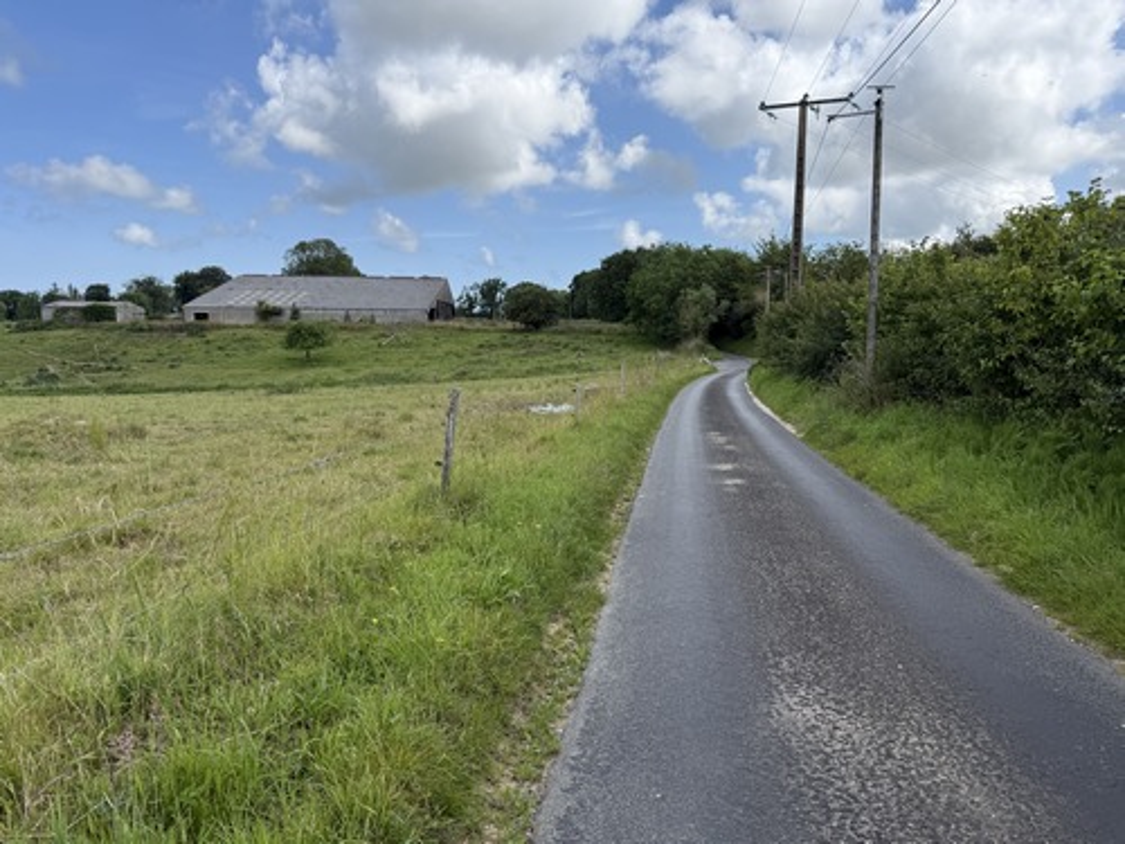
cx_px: 562
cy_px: 422
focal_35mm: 24
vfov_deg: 56.8
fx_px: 780
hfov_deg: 71.6
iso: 80
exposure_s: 1/3759
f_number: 1.78
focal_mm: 6.76
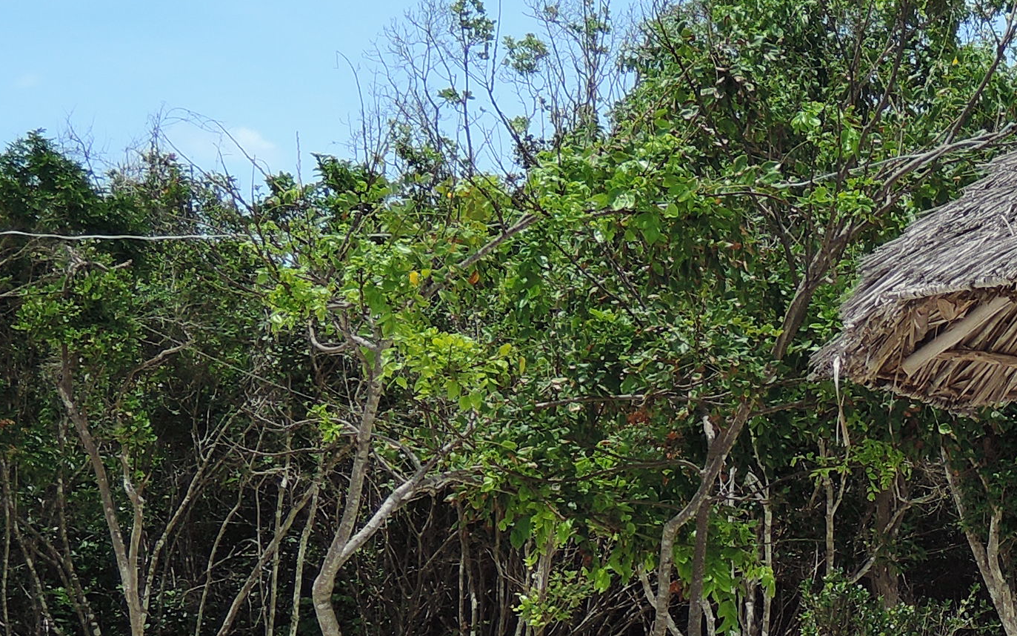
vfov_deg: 9.3
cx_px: 1186
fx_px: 3852
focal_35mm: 139
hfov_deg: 14.6
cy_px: 705
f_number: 3.7
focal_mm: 9.6
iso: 80
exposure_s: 1/80
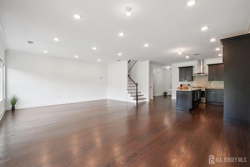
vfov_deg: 77.3
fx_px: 104
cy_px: 84
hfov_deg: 100.4
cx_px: 125
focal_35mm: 15
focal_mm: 10
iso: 640
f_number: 10
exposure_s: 1/30
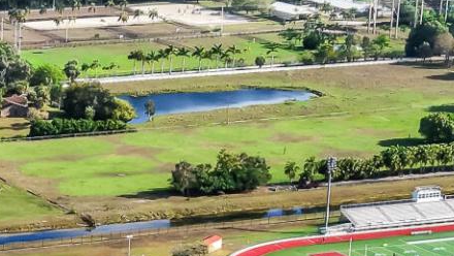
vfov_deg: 6.9
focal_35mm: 171
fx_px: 2060
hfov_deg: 12.2
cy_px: 443
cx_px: -122
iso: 190
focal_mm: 8.67
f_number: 1.8
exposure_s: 1/4000
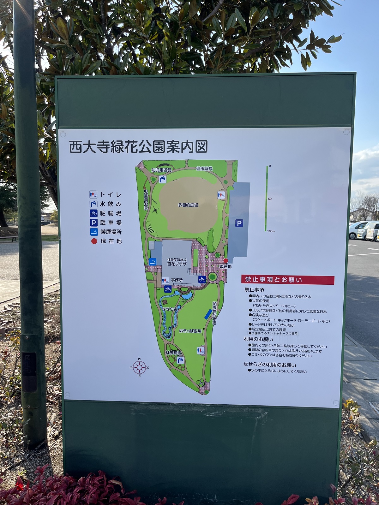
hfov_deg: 53.1
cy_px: 252
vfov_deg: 67.3
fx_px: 380
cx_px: 190
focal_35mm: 26
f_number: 1.6
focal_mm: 5.1
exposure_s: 1/1422
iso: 50
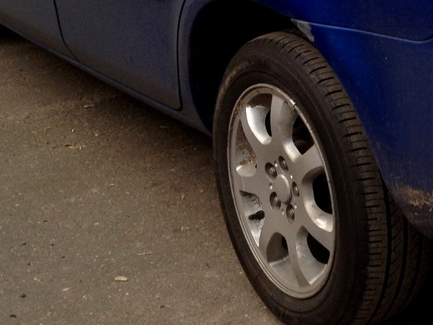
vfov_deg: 14.4
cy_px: -51
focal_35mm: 100
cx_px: 511
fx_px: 1251
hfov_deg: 18.7
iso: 50
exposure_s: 1/192
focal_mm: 4.28
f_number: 2.4
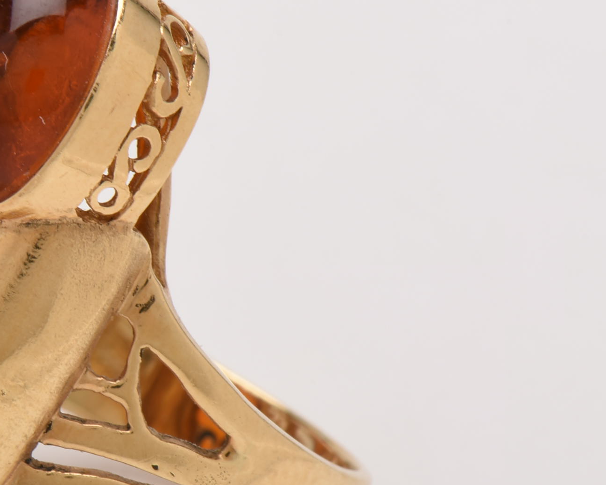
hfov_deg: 7.0
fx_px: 4951
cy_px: 254
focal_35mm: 276
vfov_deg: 5.6
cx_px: 8
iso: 100
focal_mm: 85
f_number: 22
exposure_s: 1/125
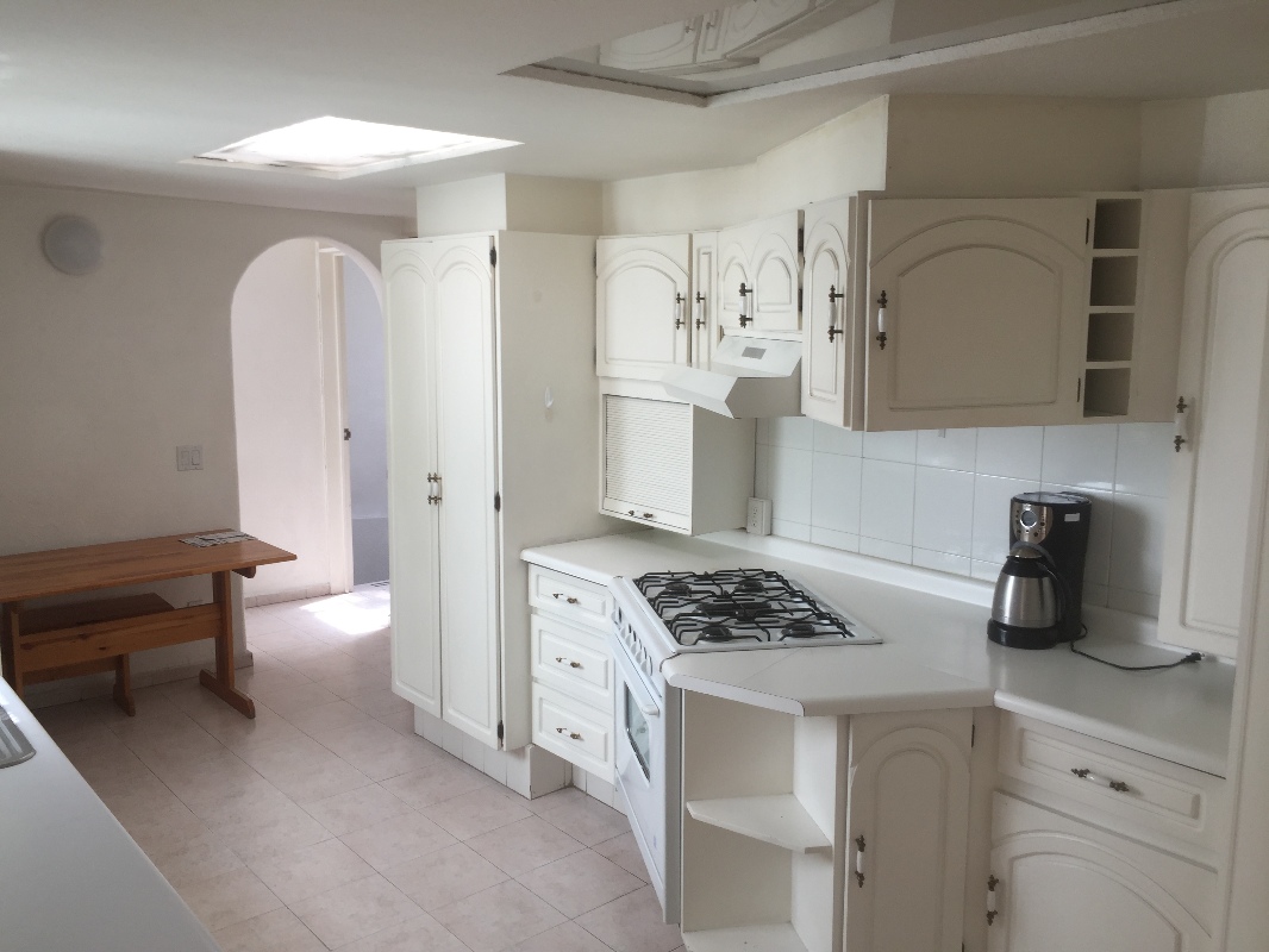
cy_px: 476
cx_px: 634
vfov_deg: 48.2
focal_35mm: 29
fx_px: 1063
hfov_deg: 61.6
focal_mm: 4.15
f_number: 2.2
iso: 32
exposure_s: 1/120
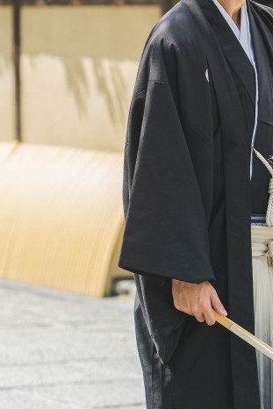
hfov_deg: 6.3
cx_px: 248
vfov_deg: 9.3
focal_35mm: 219
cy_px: -37
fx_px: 2489
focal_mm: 85
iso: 400
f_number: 2.8
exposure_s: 1/2000
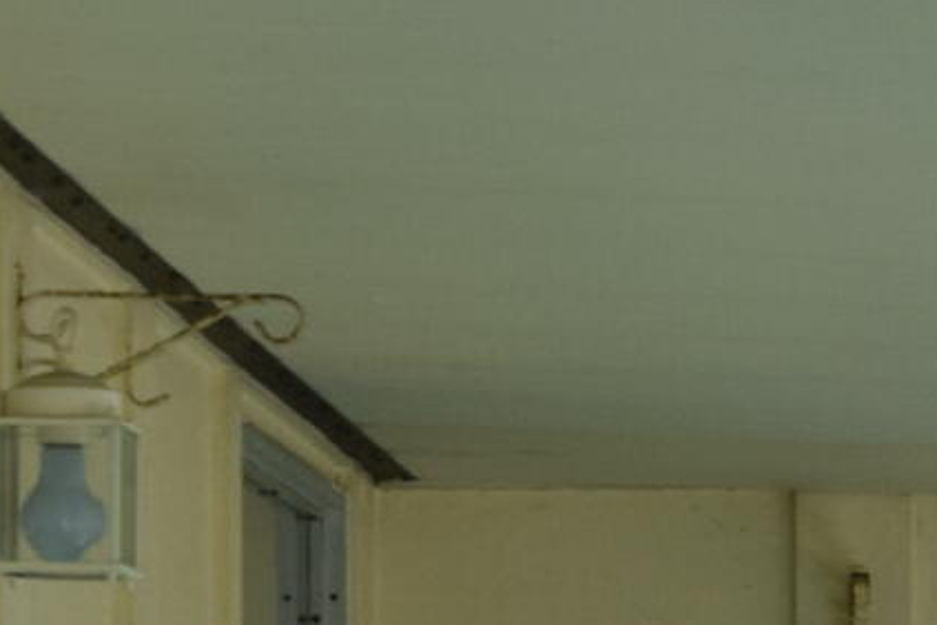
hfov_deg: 8.7
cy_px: 1170
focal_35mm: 234
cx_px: 1245
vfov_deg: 5.8
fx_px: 6090
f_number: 6.3
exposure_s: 1/160
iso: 400
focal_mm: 22
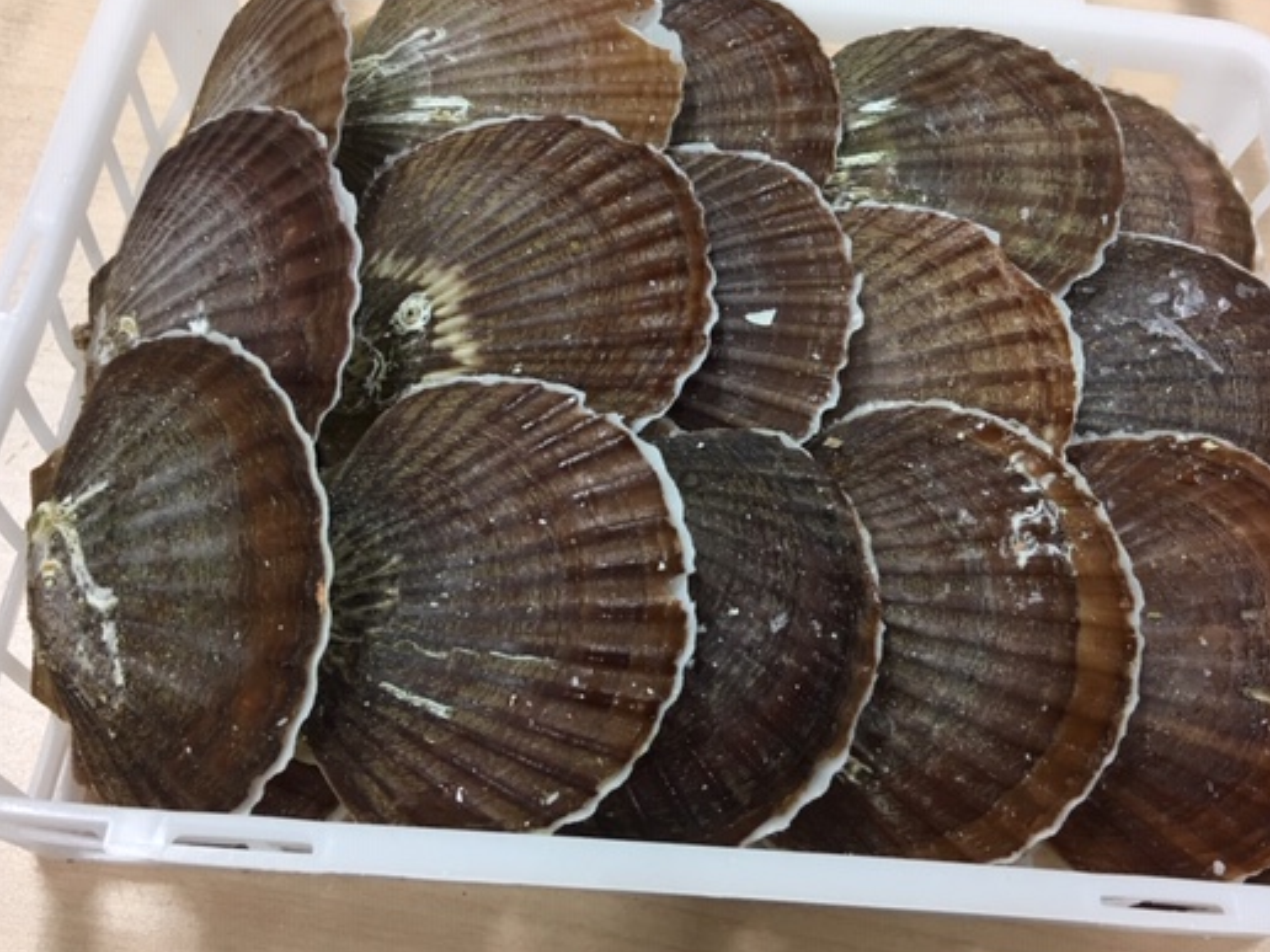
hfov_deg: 51.3
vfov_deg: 39.6
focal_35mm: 36
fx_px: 1321
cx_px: 660
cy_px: 443
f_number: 2.2
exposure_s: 1/15
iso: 32
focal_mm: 4.15
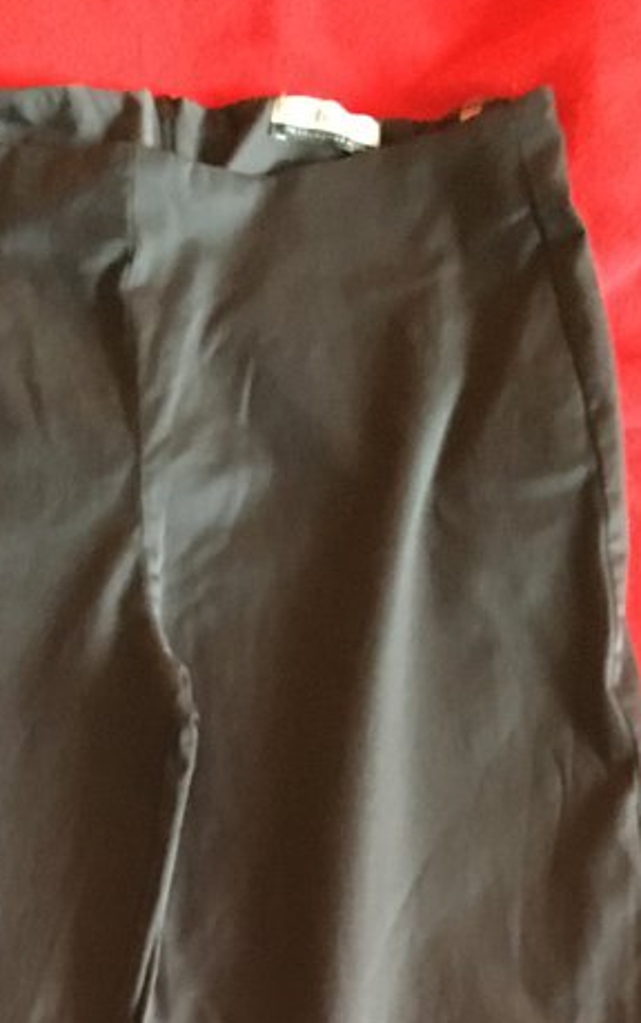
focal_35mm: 89
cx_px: 29
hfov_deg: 14.5
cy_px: 1449
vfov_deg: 20.5
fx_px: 2485
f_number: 2.2
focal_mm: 4.15
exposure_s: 1/17
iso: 250
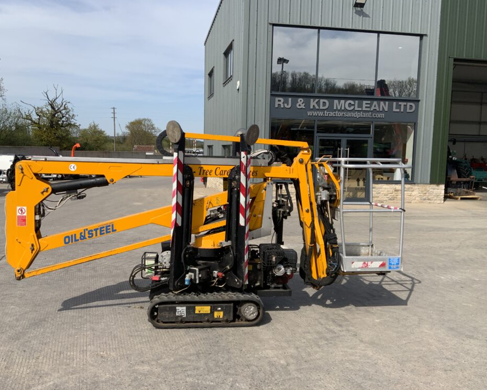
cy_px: 194
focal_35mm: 31
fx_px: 447
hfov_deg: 57.2
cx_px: 234
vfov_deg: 47.1
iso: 16
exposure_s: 1/2141
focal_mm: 3
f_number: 1.8
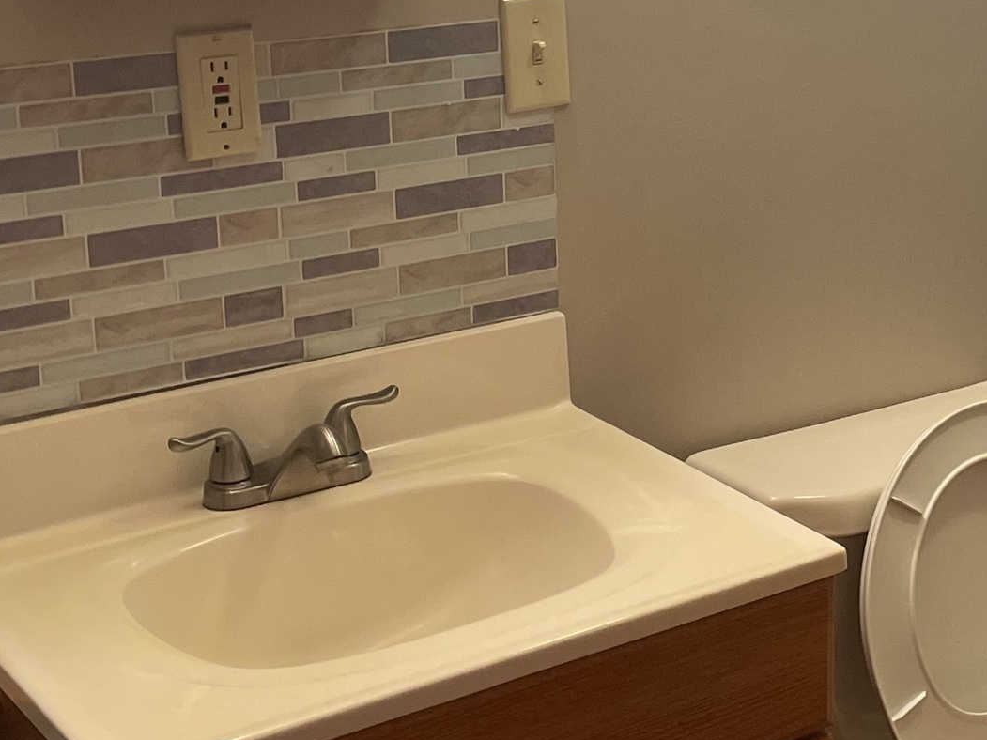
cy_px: 248
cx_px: 900
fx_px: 2167
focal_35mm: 76
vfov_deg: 19.3
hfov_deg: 24.9
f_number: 1.6
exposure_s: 1/60
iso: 250
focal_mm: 4.2
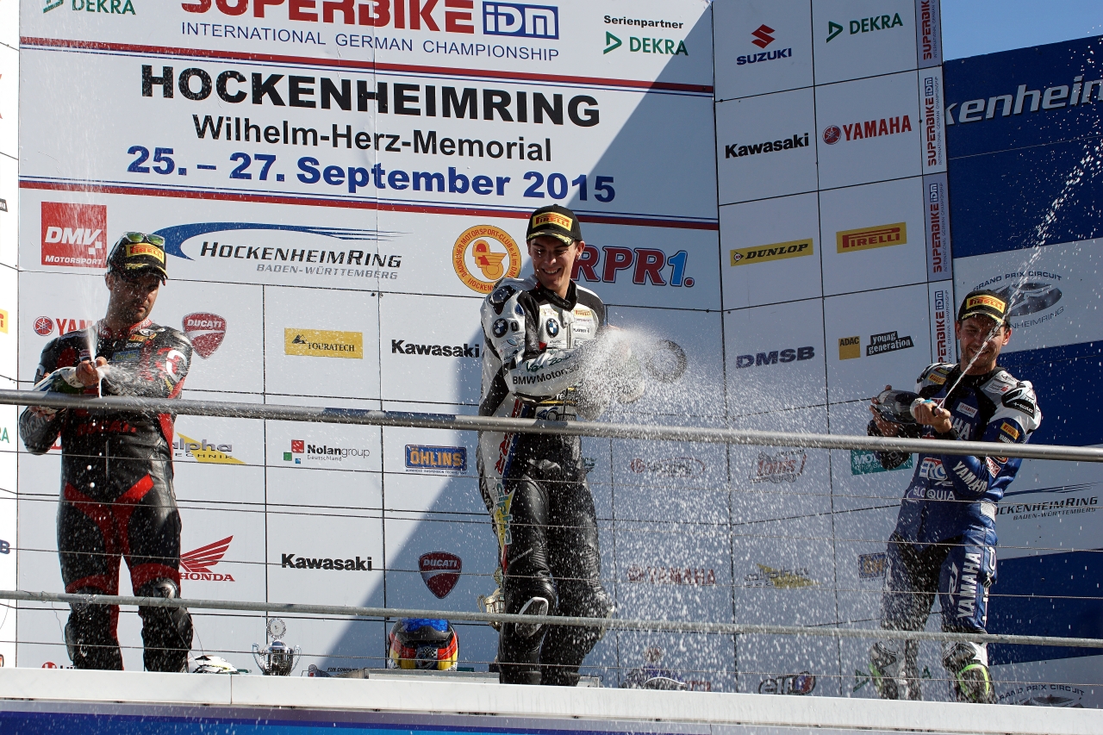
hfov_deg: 13.7
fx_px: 4595
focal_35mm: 150
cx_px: 552
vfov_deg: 9.1
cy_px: 368
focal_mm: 100
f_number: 8
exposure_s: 1/400
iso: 125
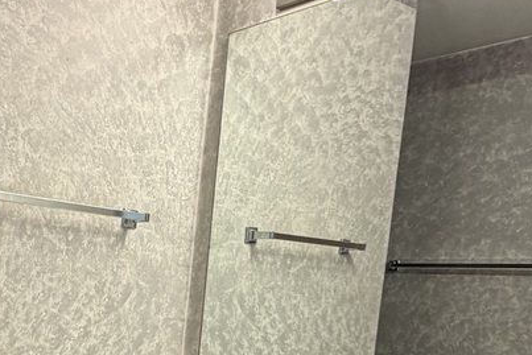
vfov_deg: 23.8
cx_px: 50
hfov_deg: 35.8
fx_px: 769
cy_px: 424
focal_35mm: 52
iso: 200
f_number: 2.2
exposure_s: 1/60
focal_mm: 2.22
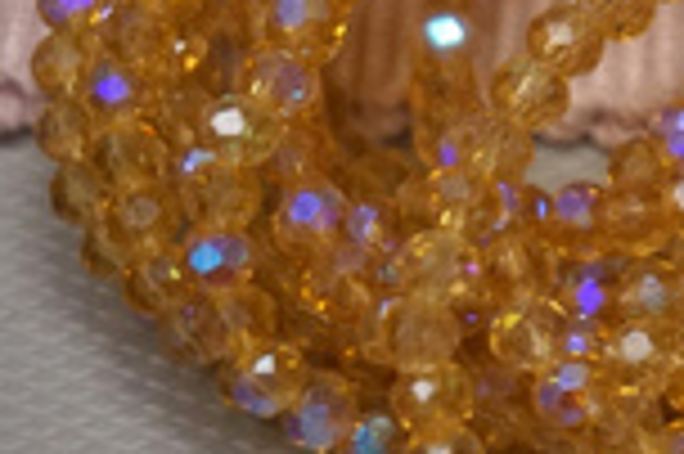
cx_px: 828
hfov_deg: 10.1
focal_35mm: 200
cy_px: -72
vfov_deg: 6.8
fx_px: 3805
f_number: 5.6
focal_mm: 45
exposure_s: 1/80
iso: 2000
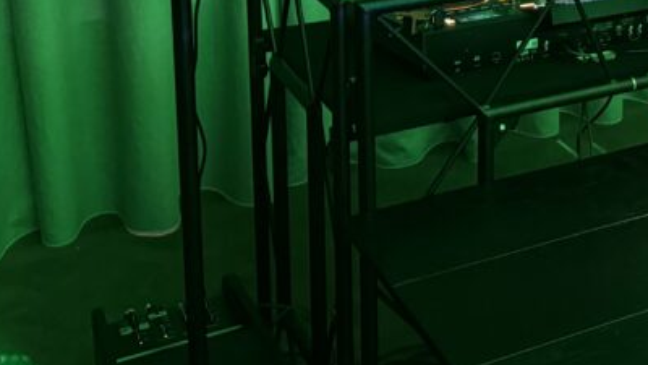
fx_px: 1151
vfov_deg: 17.1
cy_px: -91
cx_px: 533
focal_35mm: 67
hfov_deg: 30.5
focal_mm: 6.76
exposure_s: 1/30
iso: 1250
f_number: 1.78
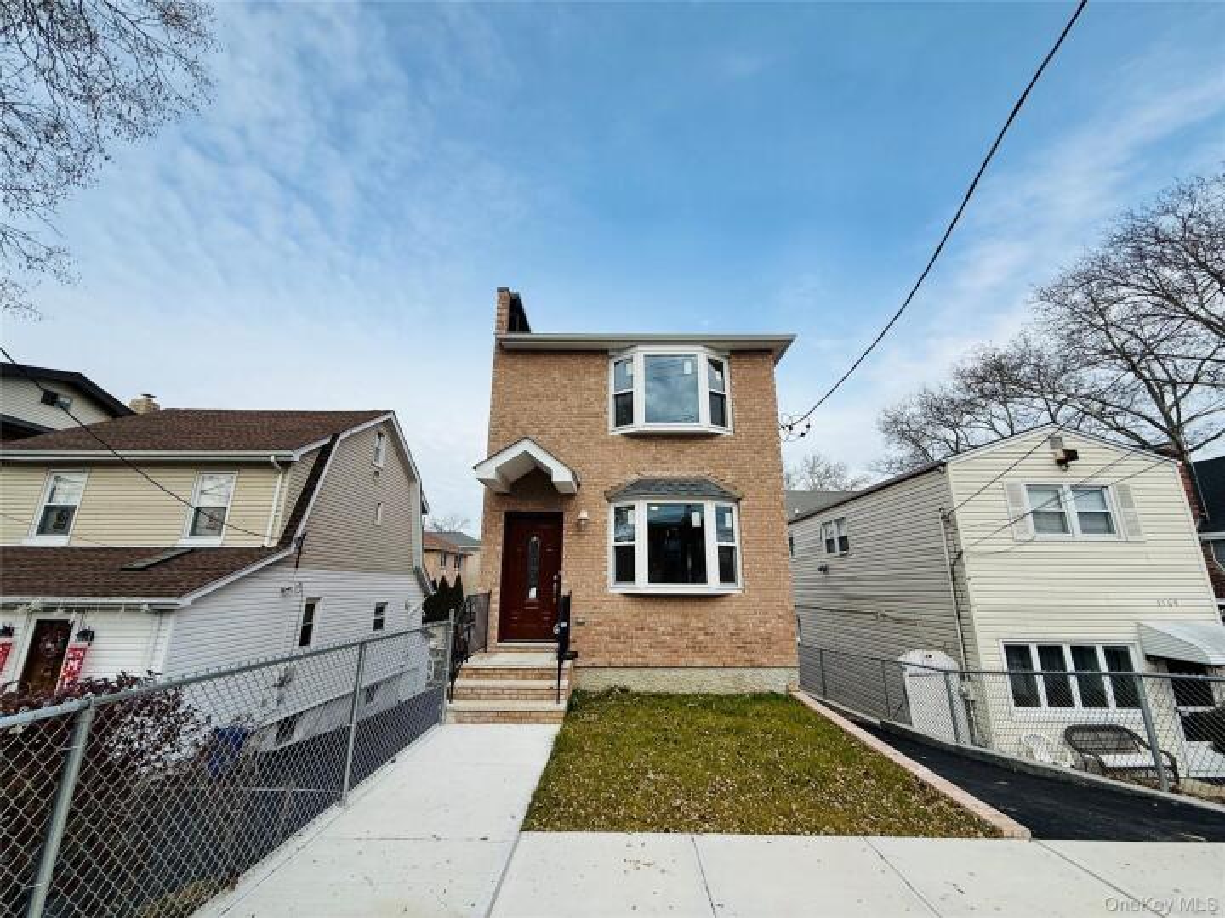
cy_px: 459
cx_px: 612
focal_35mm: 14
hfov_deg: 102.1
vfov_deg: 85.7
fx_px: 495
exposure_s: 1/1534
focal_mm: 2.22
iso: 50
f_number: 2.2
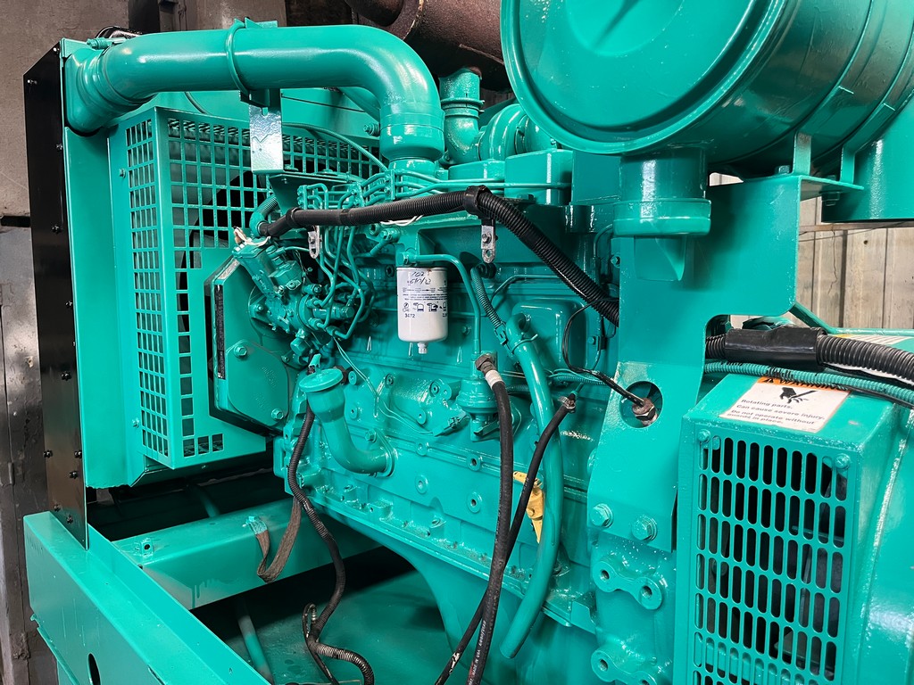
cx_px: 457
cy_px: 342
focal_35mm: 26
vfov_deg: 53.1
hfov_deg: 67.3
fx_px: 687
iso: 200
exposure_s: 1/60
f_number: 1.6
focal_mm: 5.1
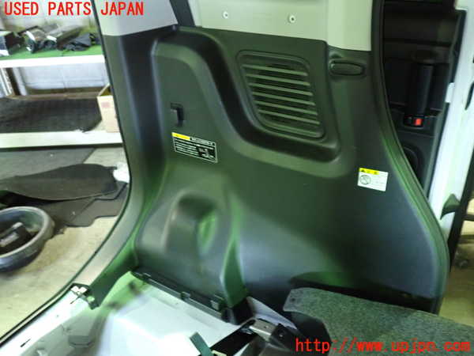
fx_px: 411
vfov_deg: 46.8
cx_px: 237
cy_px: 178
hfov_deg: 60.0
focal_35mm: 30
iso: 800
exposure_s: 1/15
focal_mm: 5.4
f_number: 2.3
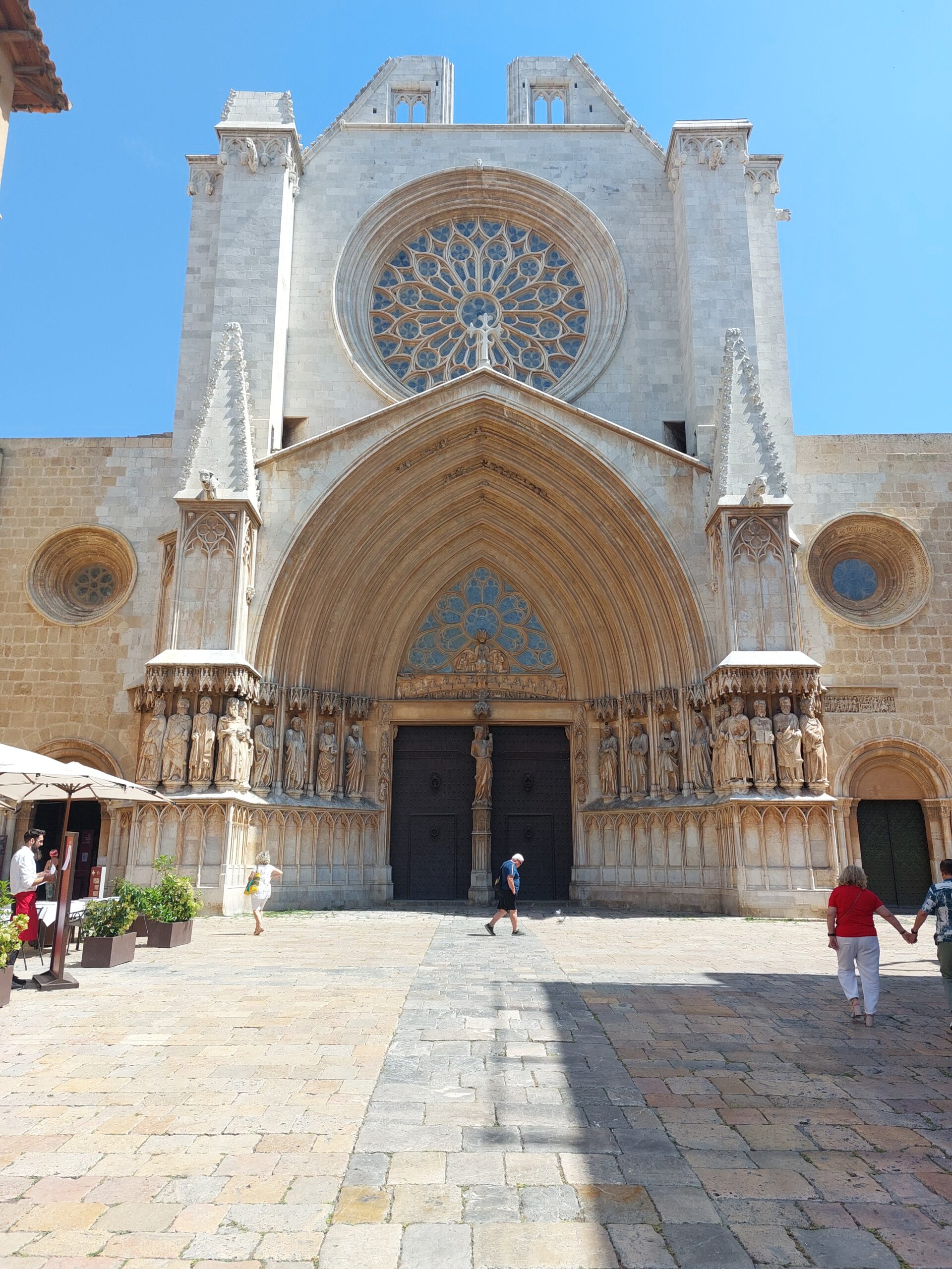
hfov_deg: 54.9
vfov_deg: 69.4
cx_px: 476
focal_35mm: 25
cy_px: 634
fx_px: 917
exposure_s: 1/676
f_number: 1.8
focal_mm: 5.23
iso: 25
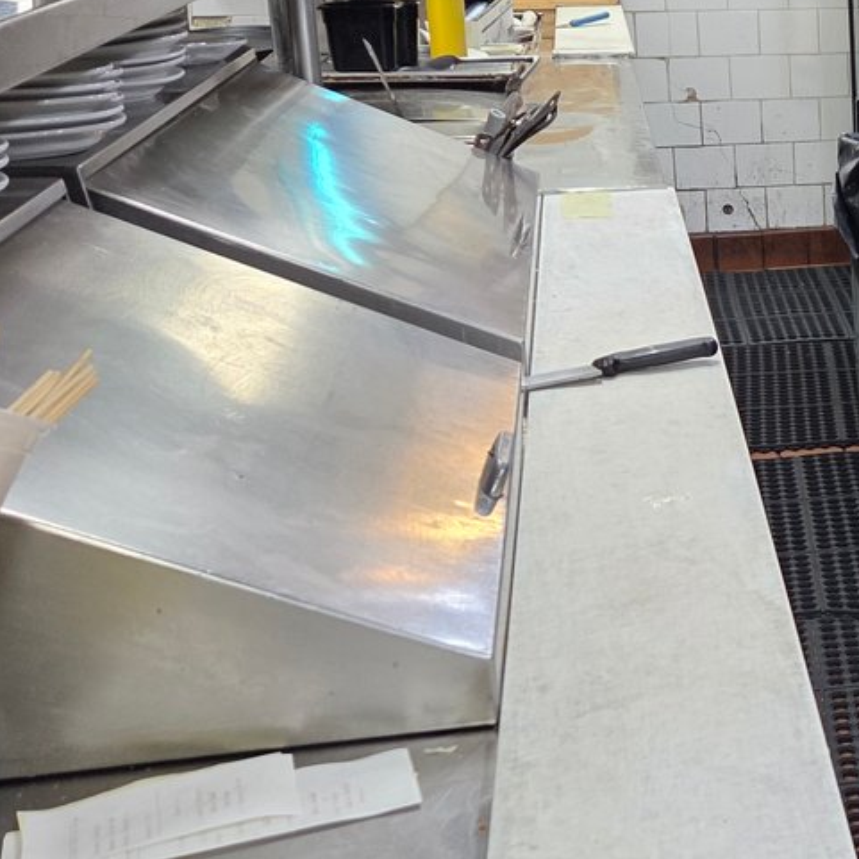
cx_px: 1087
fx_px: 1797
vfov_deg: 26.8
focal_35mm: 64
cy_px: 315
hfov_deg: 23.9
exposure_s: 1/120
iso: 200
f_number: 1.8
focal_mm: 5.4
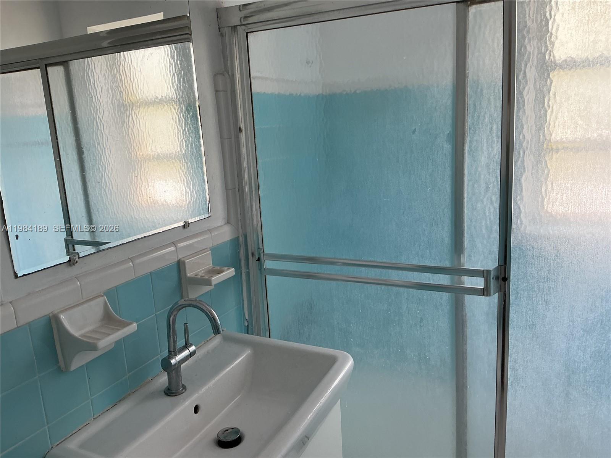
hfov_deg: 61.7
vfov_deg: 48.2
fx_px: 512
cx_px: 306
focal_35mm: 29
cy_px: 229
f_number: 1.8
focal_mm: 3
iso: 40
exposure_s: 1/120
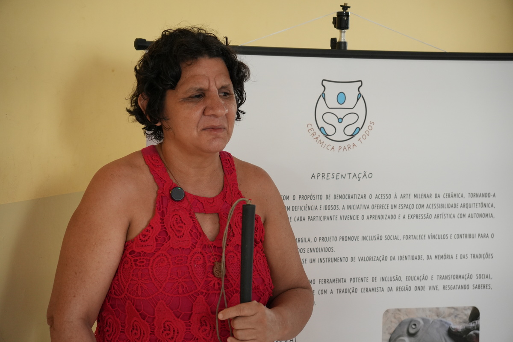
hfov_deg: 27.0
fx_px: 1069
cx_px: 256
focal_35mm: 75
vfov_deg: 18.2
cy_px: 171
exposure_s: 1/125
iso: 1250
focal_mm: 50
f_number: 3.5
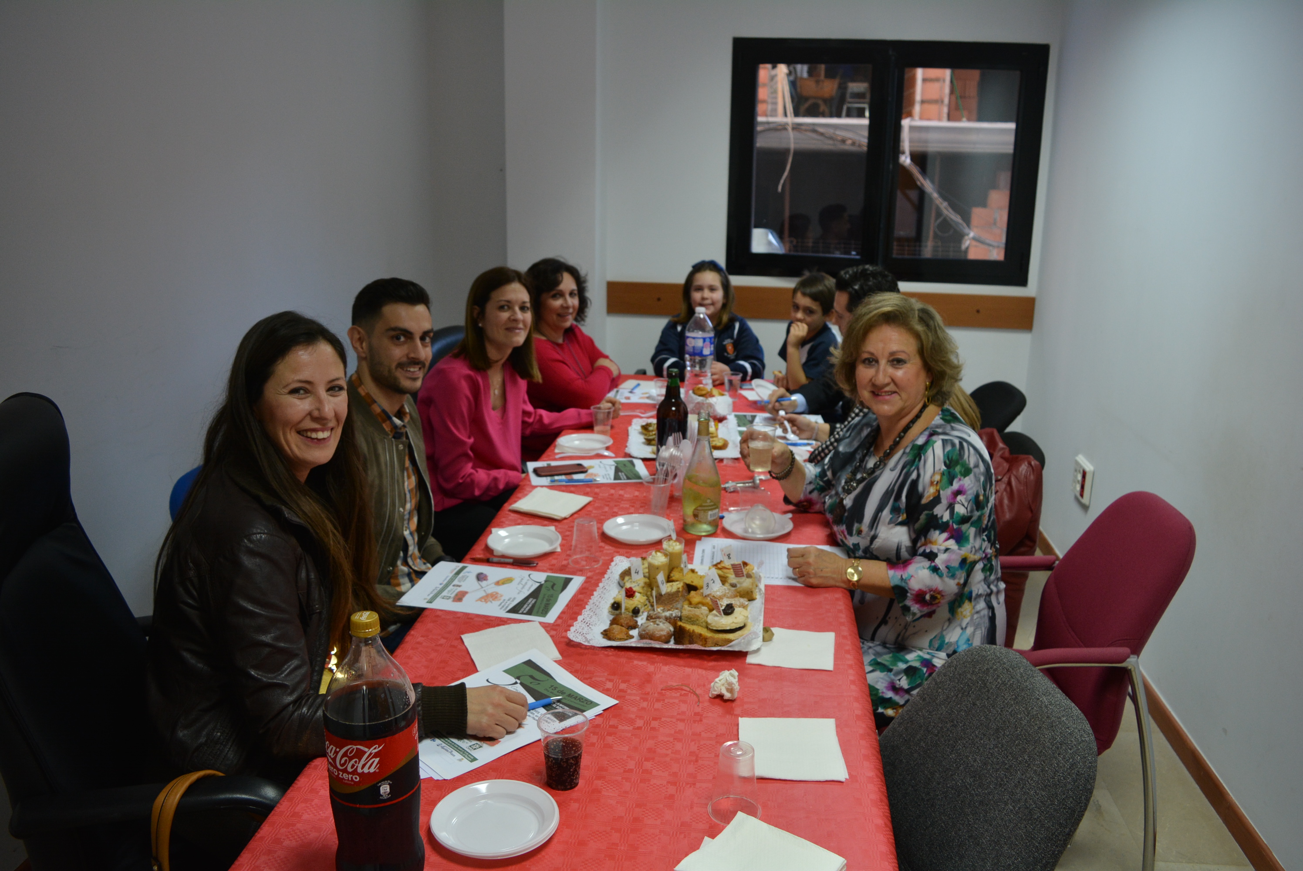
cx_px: 652
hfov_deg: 67.3
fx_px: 978
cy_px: 436
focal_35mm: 27
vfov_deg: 48.0
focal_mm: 18
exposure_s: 1/60
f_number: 4
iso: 400
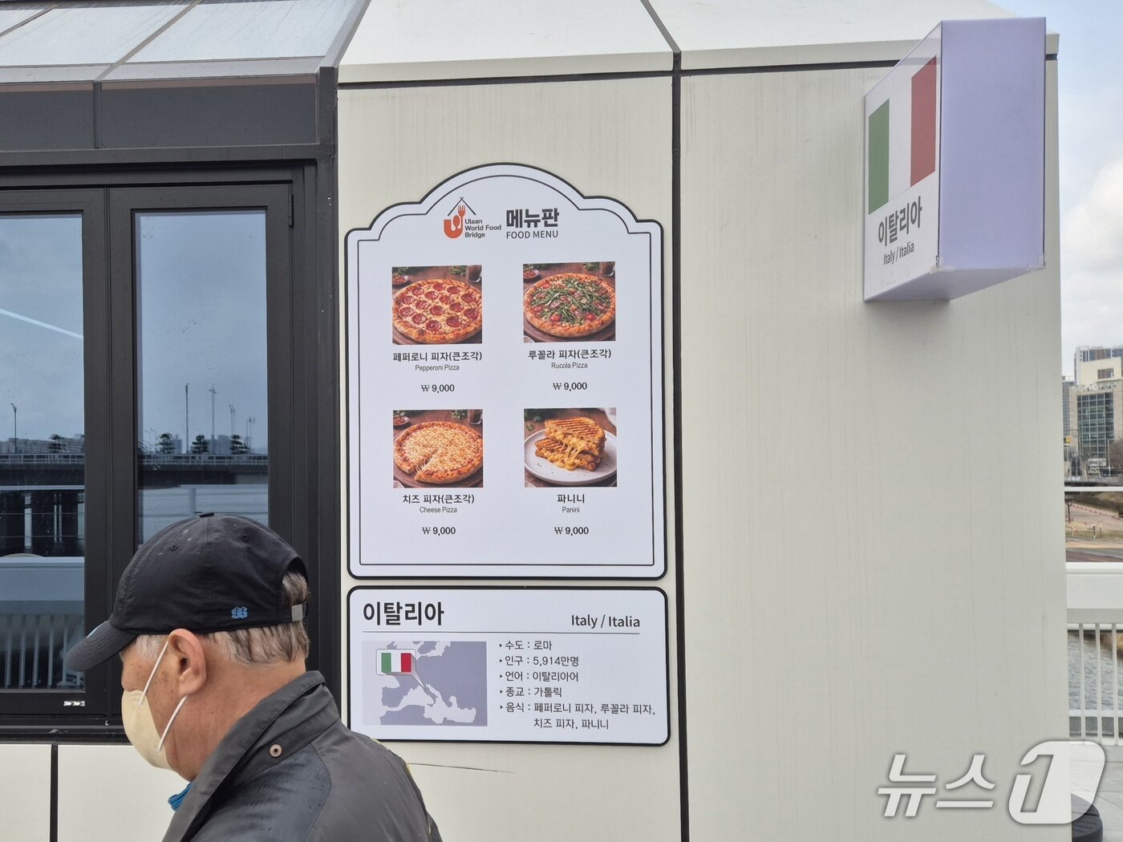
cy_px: 421
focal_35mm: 23
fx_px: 746
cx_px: 562
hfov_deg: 73.9
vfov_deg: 58.9
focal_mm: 5.4
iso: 25
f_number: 1.8
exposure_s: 1/909
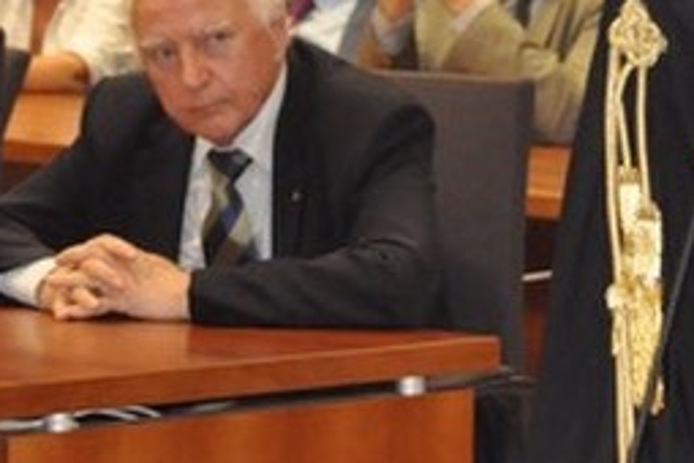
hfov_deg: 6.6
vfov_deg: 4.4
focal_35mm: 310
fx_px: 5976
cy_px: -20
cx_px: 814
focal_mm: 66
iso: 3200
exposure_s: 1/60
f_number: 5.6
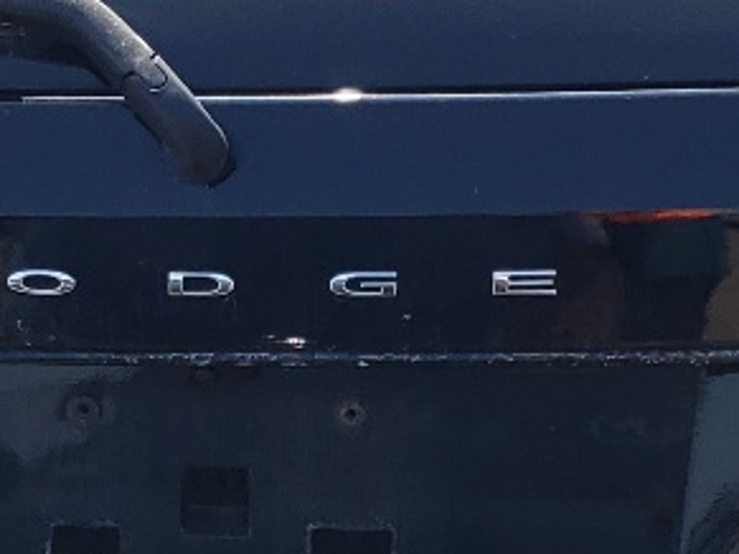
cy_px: 549
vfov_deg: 10.3
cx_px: 196
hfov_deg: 13.8
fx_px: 3052
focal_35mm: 143
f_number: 1.5
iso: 50
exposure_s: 1/2000
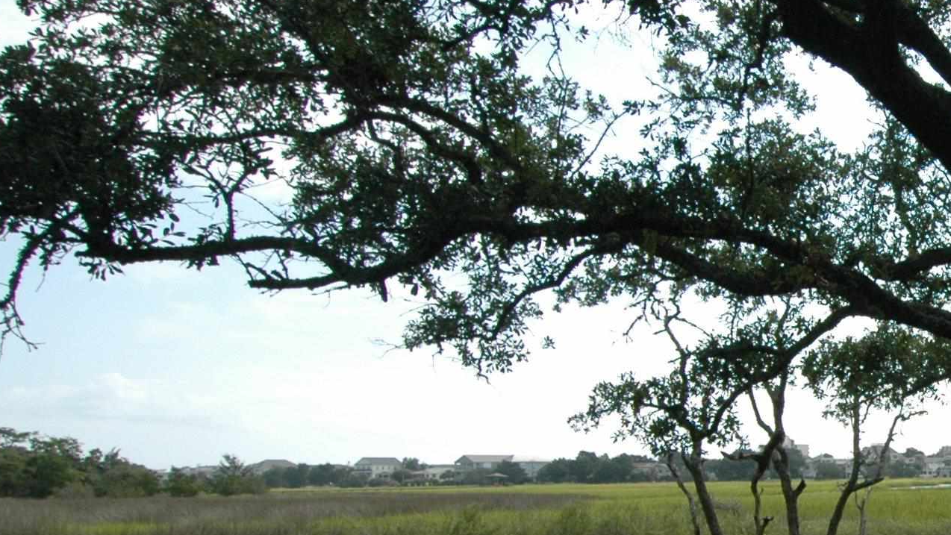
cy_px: 403
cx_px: 1064
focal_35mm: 43
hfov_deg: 38.7
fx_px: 1075
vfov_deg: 27.6
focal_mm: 11.5
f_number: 11
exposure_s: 1/500
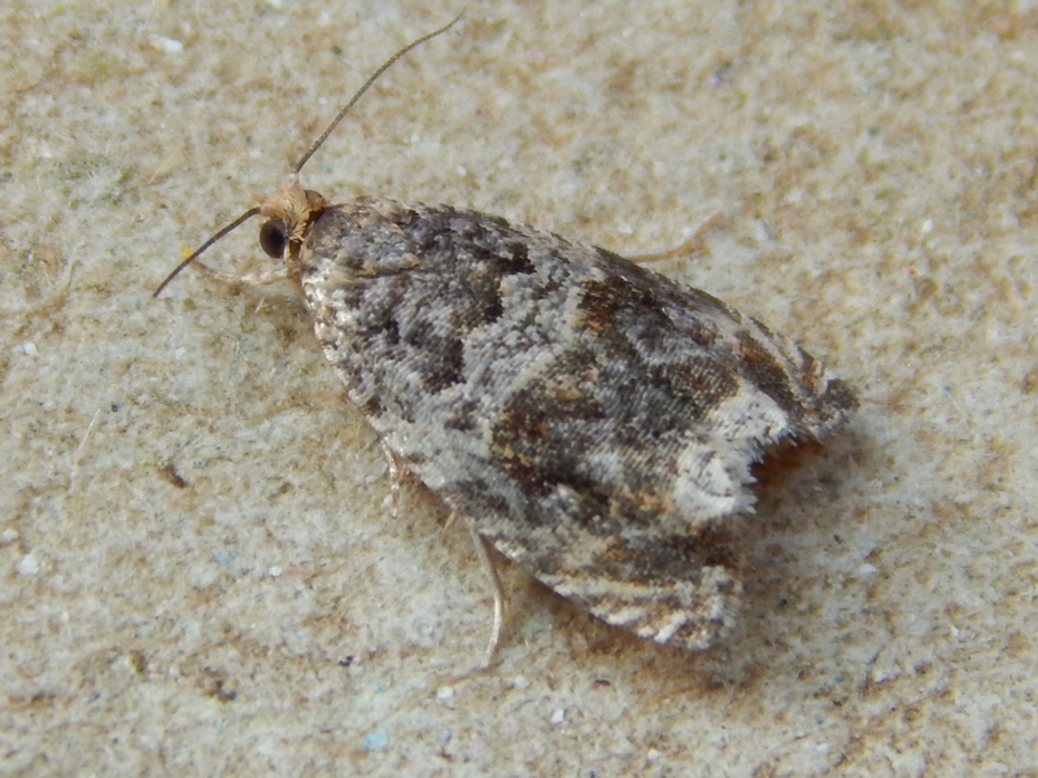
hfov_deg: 9.5
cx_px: 519
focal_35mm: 209
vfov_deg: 7.1
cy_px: 389
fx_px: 6267
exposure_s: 1/60
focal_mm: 37.1
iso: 125
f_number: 5.4
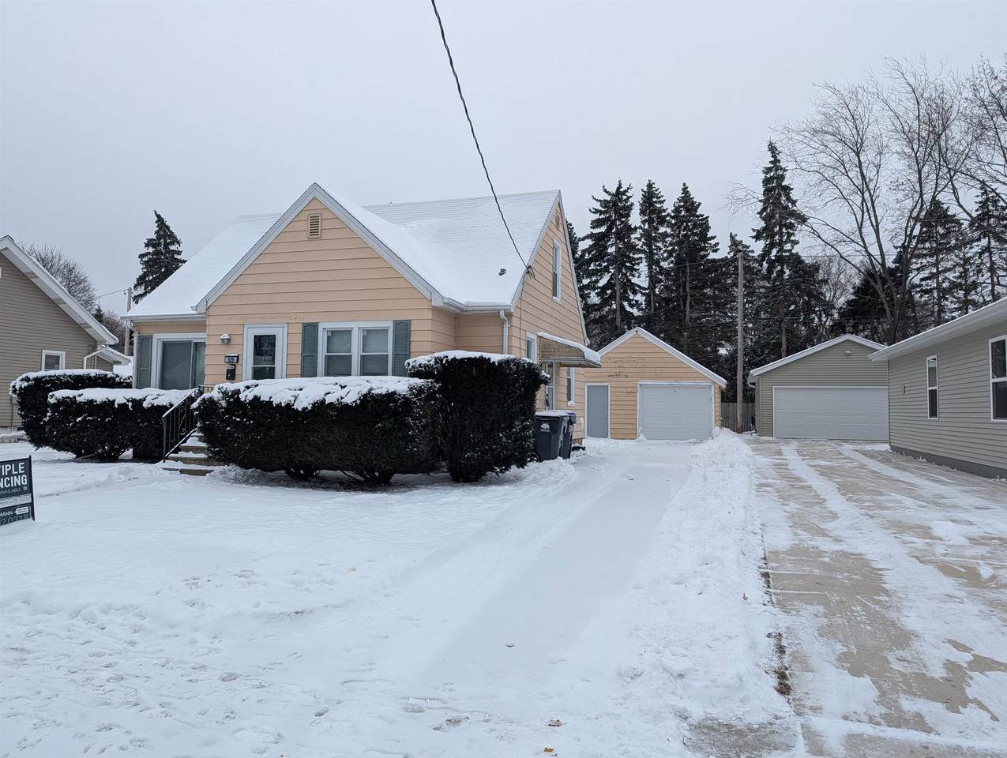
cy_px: 379
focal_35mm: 24
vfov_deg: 56.9
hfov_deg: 71.5
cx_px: 504
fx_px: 699
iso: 28
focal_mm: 6.9
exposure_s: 1/652
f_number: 1.68
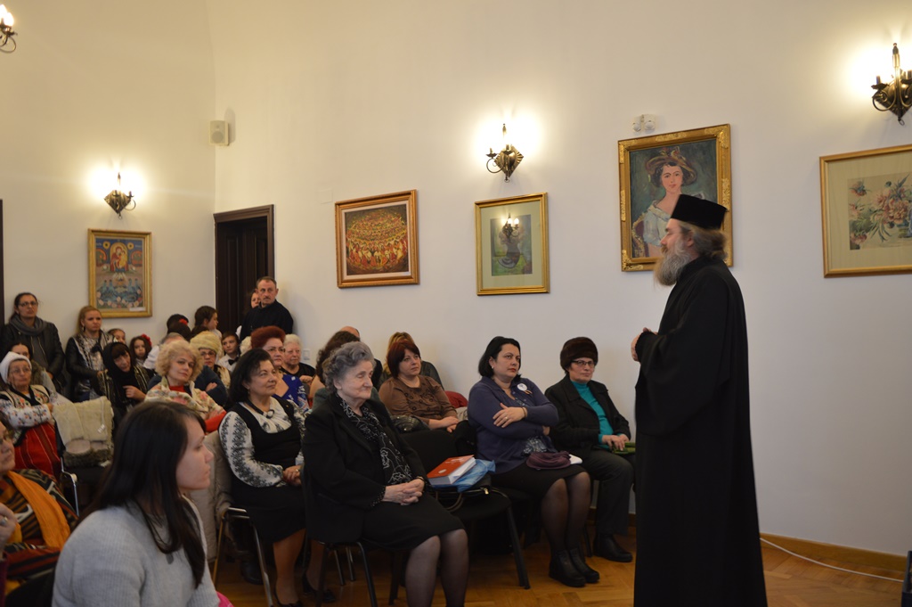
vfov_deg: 39.9
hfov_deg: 57.3
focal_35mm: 33
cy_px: 304
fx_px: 835
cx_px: 456
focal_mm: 22
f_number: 3.8
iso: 400
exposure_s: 1/15
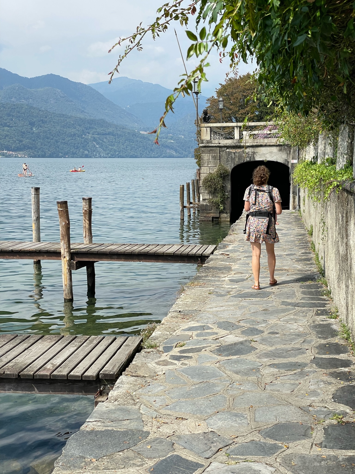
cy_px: 237
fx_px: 711
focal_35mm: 52
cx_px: 178
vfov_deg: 36.8
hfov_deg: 28.0
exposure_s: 1/1410
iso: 25
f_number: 2
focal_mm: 6
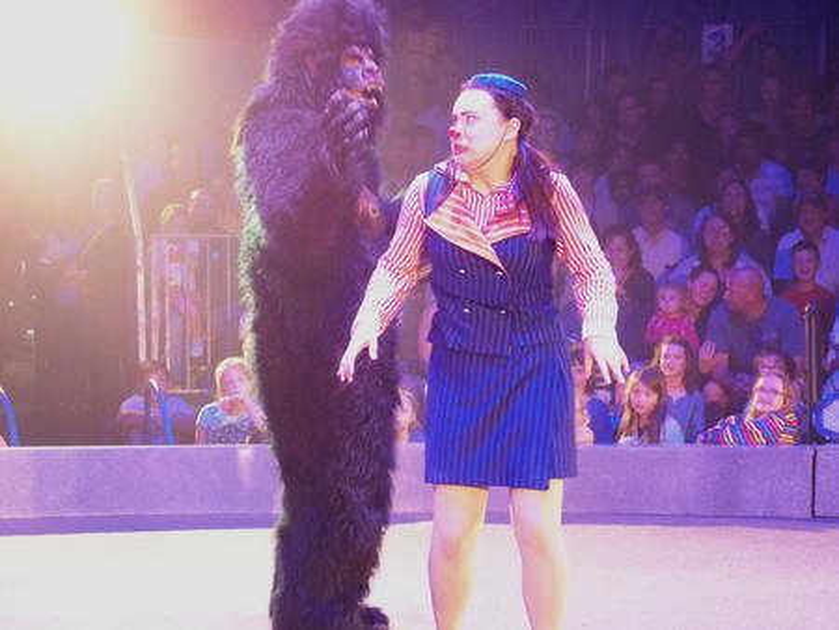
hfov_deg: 21.3
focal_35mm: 92
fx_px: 2231
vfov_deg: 16.1
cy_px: 315
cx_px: 420
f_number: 2.8
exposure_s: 1/40
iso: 1600
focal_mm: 19.6
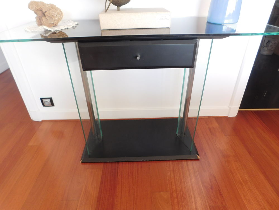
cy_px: 105
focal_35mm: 23
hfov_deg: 73.9
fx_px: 185
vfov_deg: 58.9
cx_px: 140
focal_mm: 4
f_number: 3
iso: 125
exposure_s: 1/30
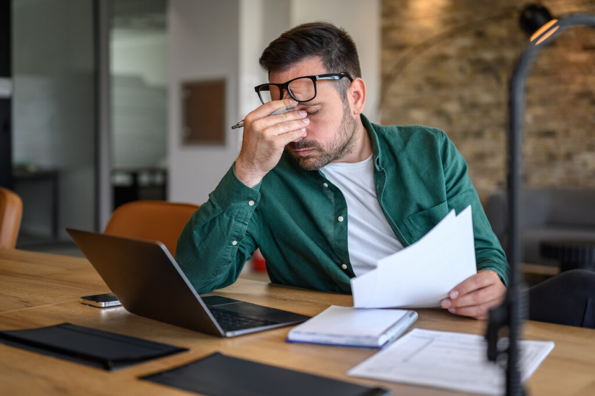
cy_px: 198
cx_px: 298
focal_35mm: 50
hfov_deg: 39.6
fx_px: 826
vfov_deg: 26.9
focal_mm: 50
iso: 160
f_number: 2
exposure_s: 1/250
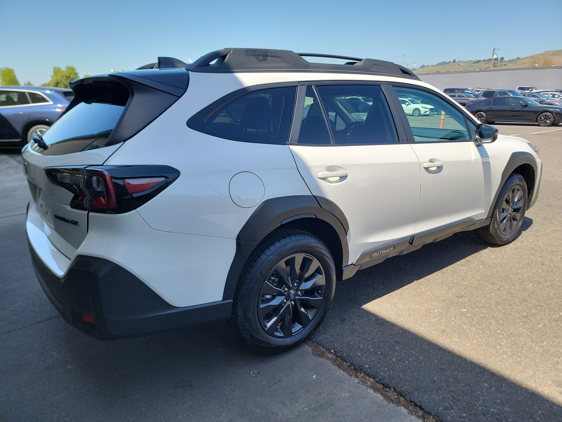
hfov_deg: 71.6
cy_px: 211
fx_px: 390
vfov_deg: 56.8
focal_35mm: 24
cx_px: 281
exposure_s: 1/328
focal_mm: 6.7
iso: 50
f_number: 1.8
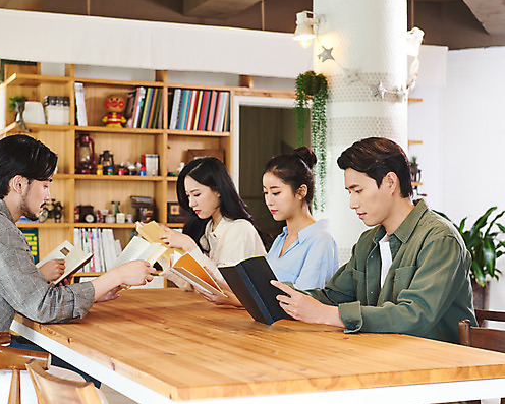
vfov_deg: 25.8
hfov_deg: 31.9
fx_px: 882
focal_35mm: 59
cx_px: 209
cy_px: 201
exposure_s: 1/80
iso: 320
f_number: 4.5
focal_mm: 52
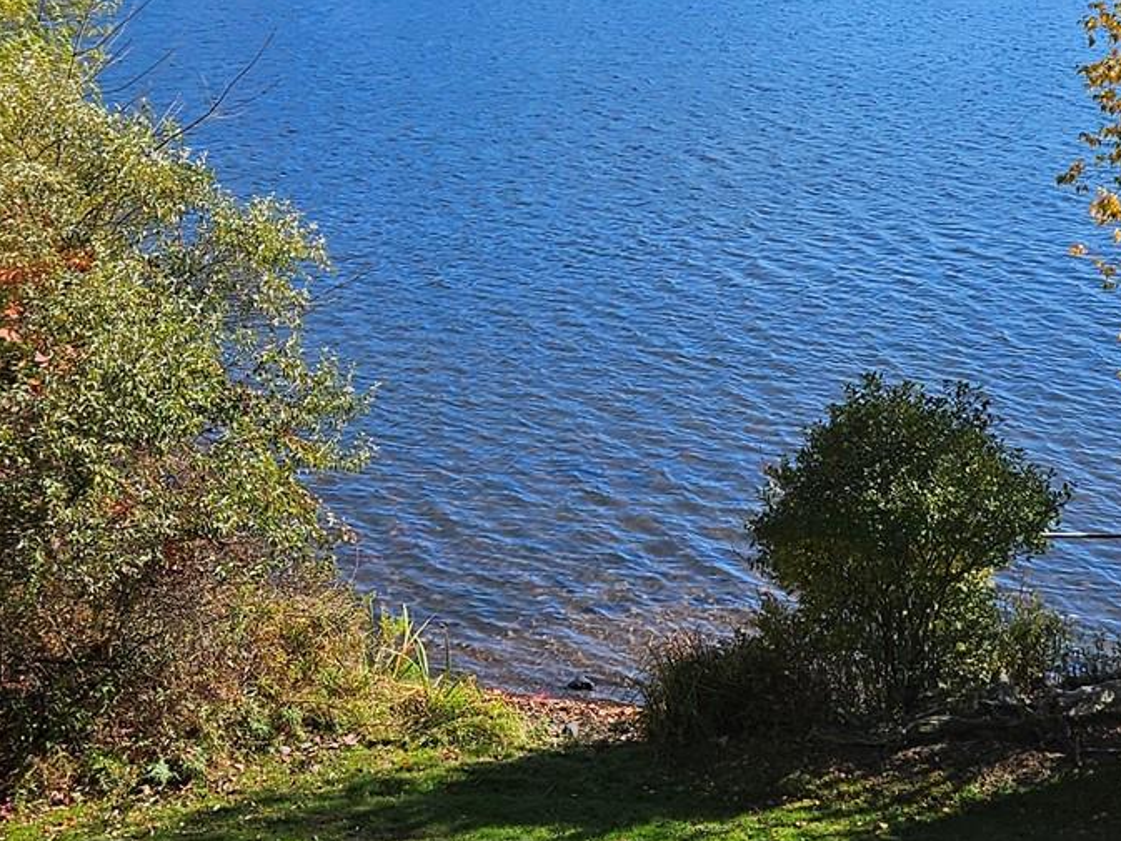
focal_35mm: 70
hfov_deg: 27.1
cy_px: 315
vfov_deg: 21.0
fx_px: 2267
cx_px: 929
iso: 25
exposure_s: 1/1732
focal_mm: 5.4
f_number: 1.8
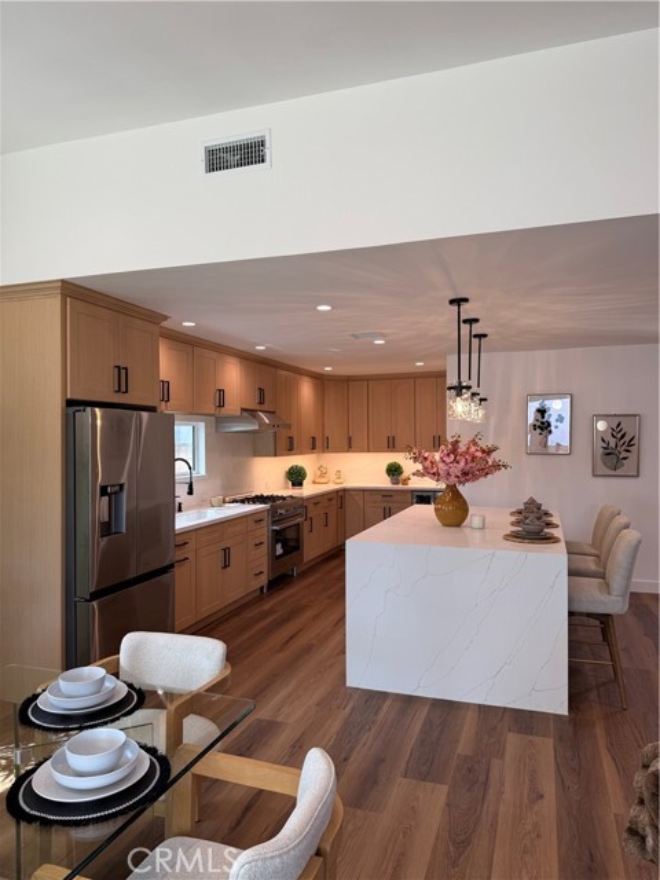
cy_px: 440
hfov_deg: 56.8
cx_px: 330
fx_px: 610
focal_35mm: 24
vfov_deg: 71.6
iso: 50
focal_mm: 6.76
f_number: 1.78
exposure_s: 1/120
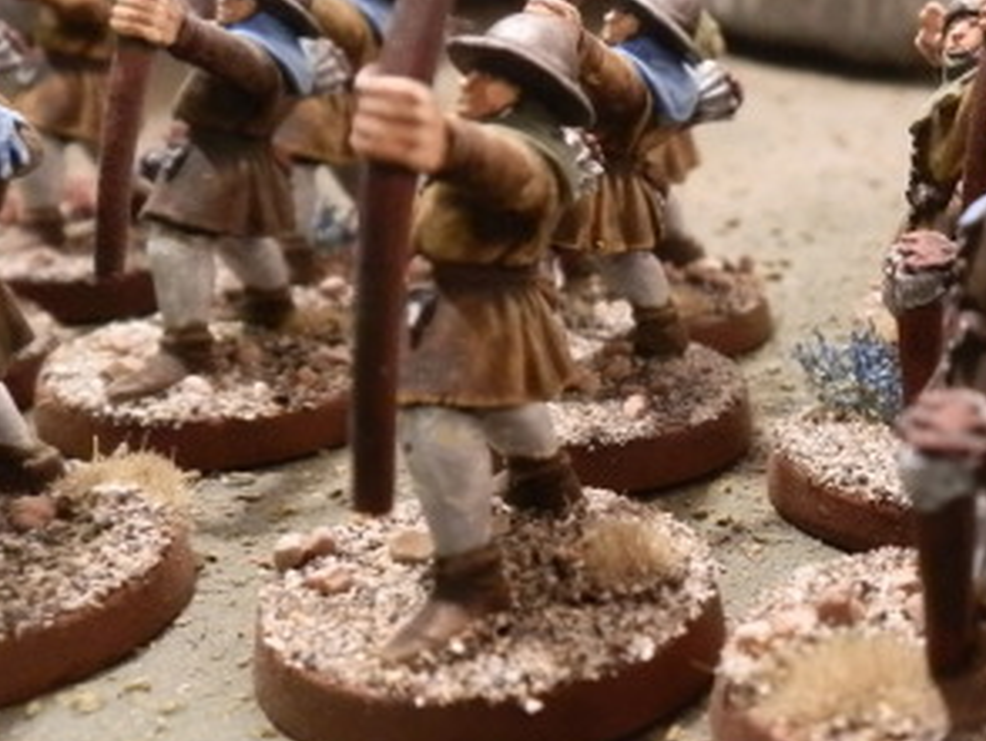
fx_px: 1454
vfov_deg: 28.6
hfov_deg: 35.6
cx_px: 855
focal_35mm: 51
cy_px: 419
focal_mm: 5
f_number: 3.1
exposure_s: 1/50
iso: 400
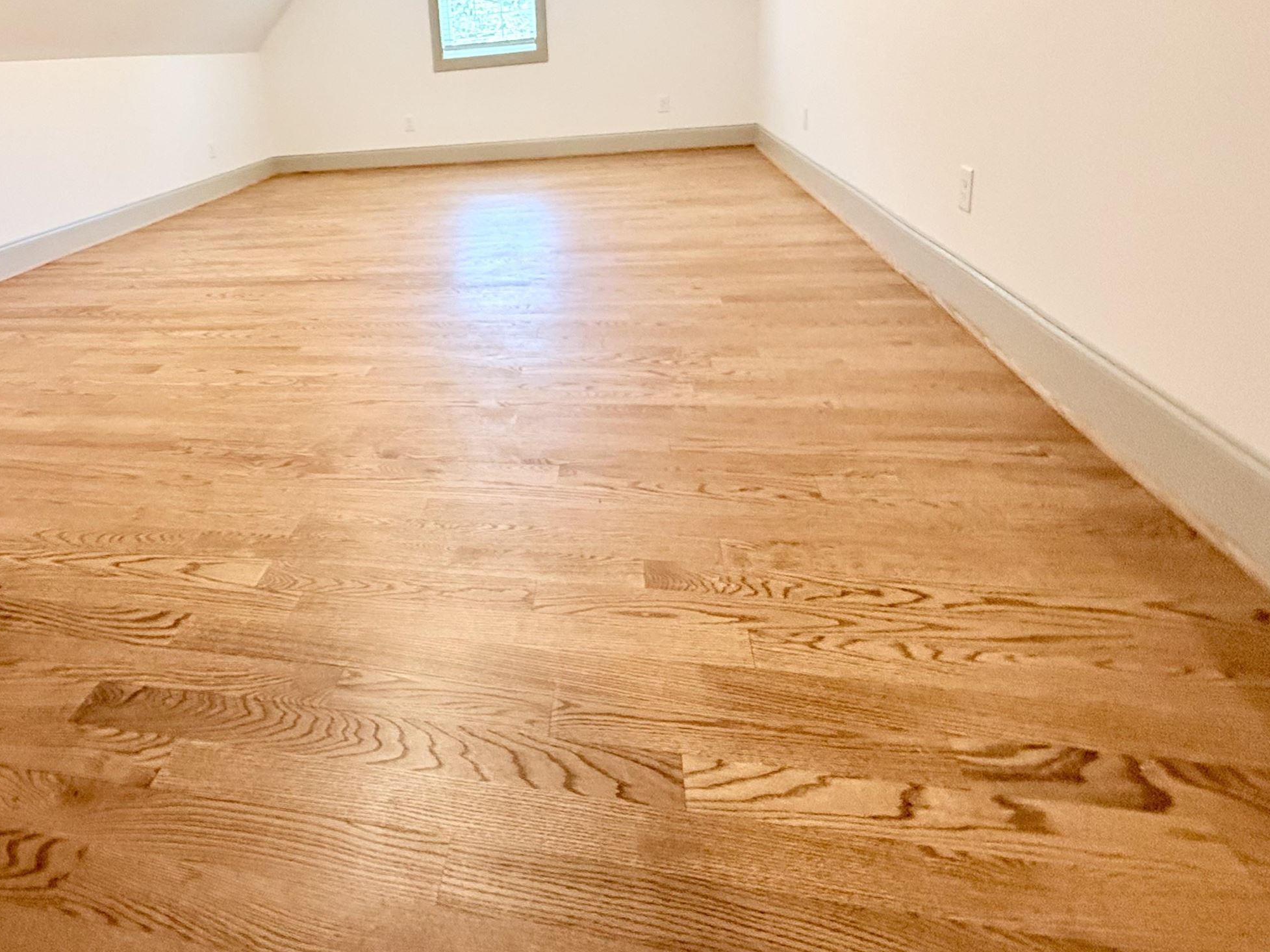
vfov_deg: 58.7
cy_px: 269
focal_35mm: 22
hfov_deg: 74.0
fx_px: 807
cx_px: 421
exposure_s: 1/120
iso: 640
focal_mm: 2.22
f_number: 2.2
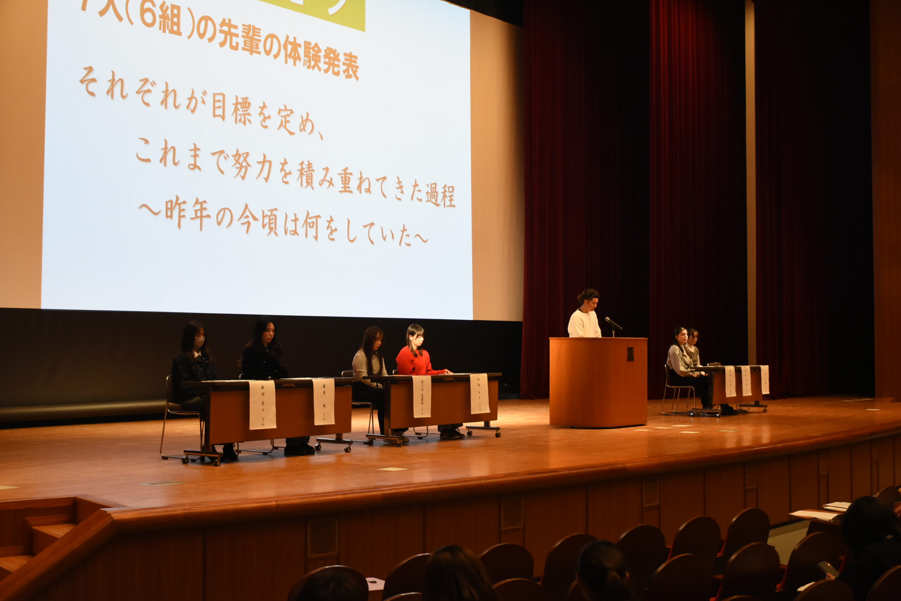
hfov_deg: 41.1
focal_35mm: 48
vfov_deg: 28.1
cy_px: 300
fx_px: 1202
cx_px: 450
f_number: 4
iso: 1400
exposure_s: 1/50
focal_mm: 32
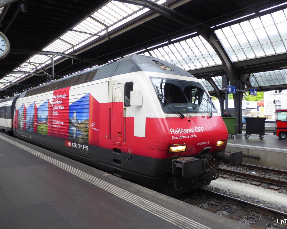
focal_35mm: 29
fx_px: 246
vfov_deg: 49.9
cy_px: 113
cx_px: 137
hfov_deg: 60.4
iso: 160
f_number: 3.4
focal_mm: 4.7
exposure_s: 1/60
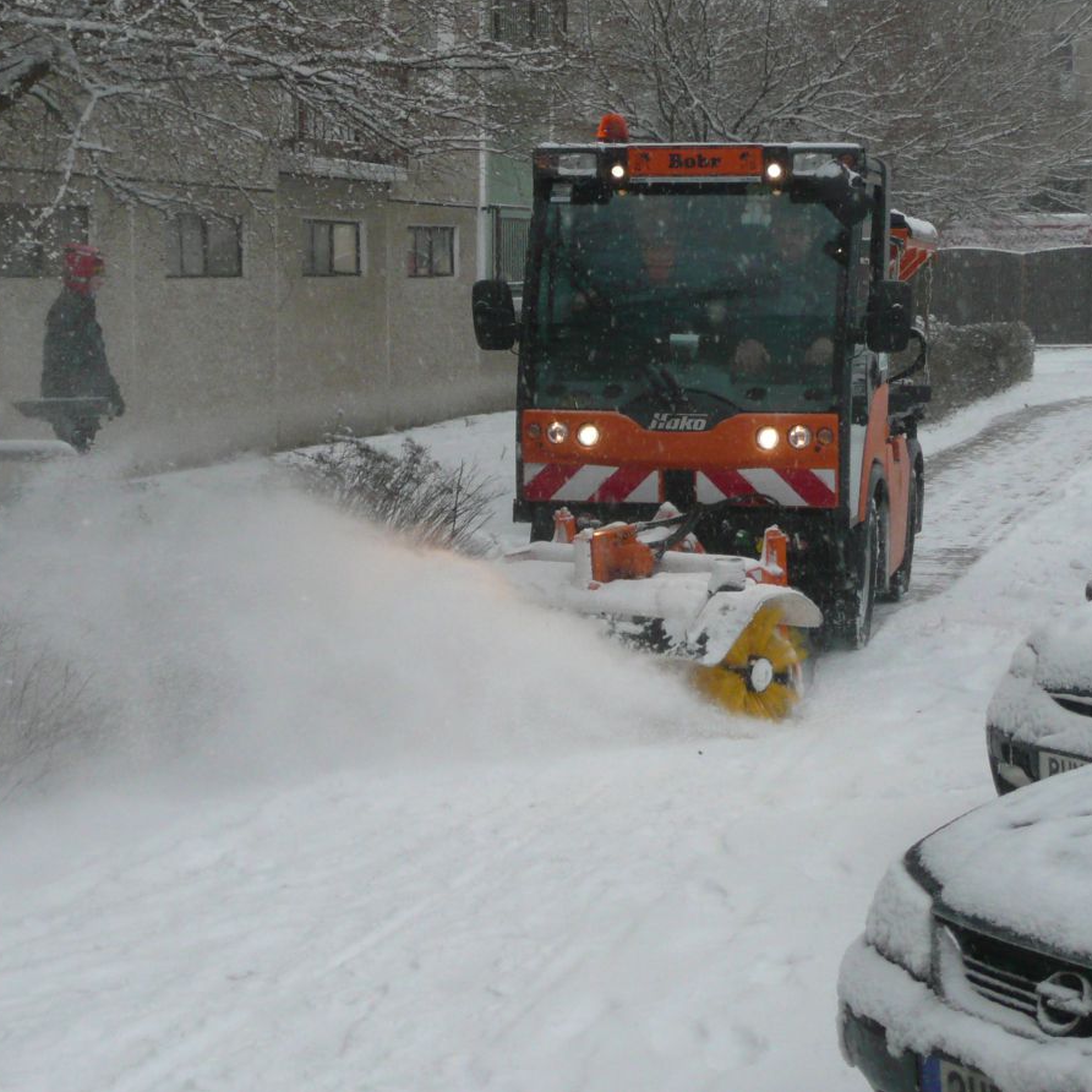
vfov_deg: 19.7
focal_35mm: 88
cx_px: 502
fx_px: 3141
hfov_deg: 19.7
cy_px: 544
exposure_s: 1/250
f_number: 4.5
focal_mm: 10.2
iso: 200
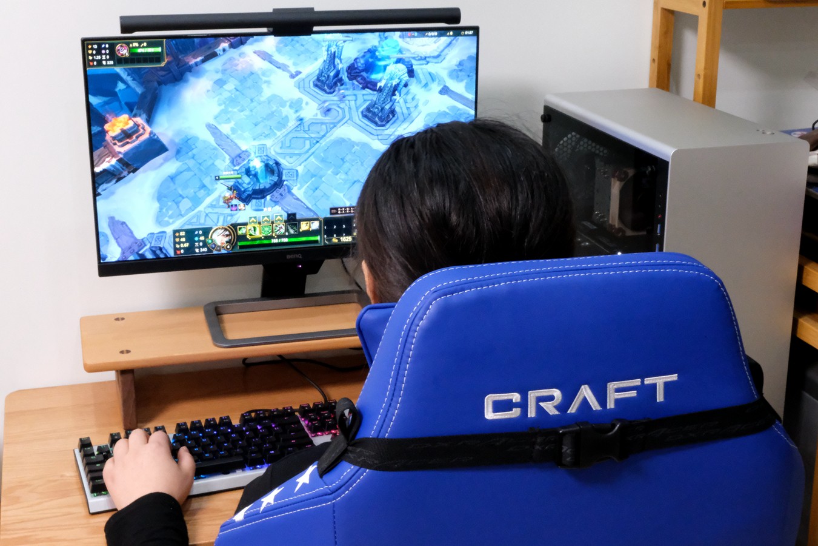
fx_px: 1159
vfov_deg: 26.5
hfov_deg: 38.9
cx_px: 409
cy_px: 273
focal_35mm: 51
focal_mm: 34.2
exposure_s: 1/6.5
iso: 12800
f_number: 22
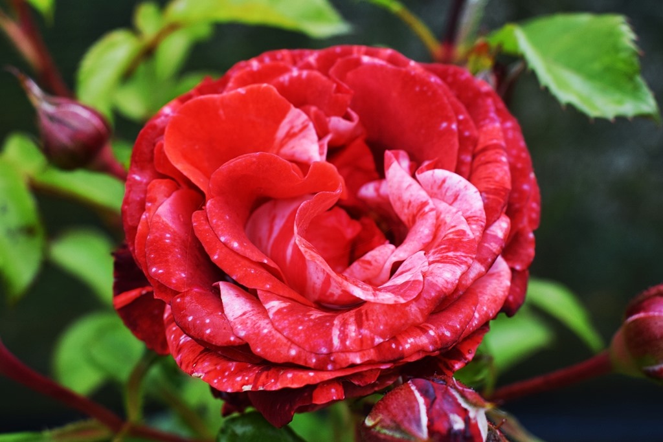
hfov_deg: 42.3
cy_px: 221
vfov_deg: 29.0
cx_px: 332
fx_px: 856
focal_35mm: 46
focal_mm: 31
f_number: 7.1
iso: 400
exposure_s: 1/200
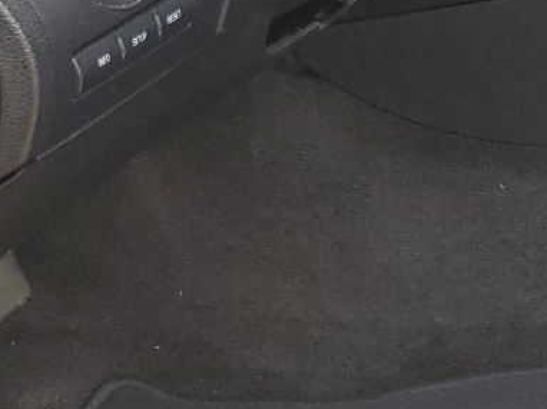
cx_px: 1098
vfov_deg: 13.4
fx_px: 1721
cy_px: 1
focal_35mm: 109
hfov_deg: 14.8
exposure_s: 1/145
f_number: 1.5
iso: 50
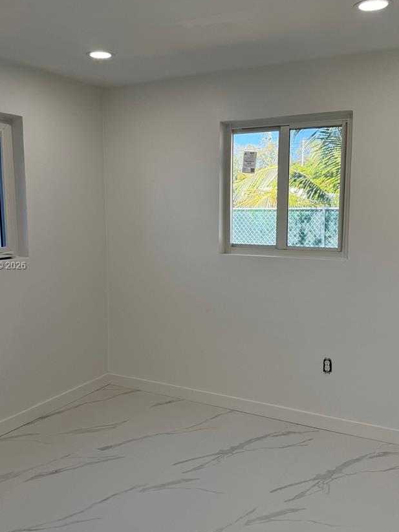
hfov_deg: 40.7
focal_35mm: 35
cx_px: 197
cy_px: 266
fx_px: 538
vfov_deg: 52.6
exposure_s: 1/353
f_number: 1.78
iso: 100
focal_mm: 6.76
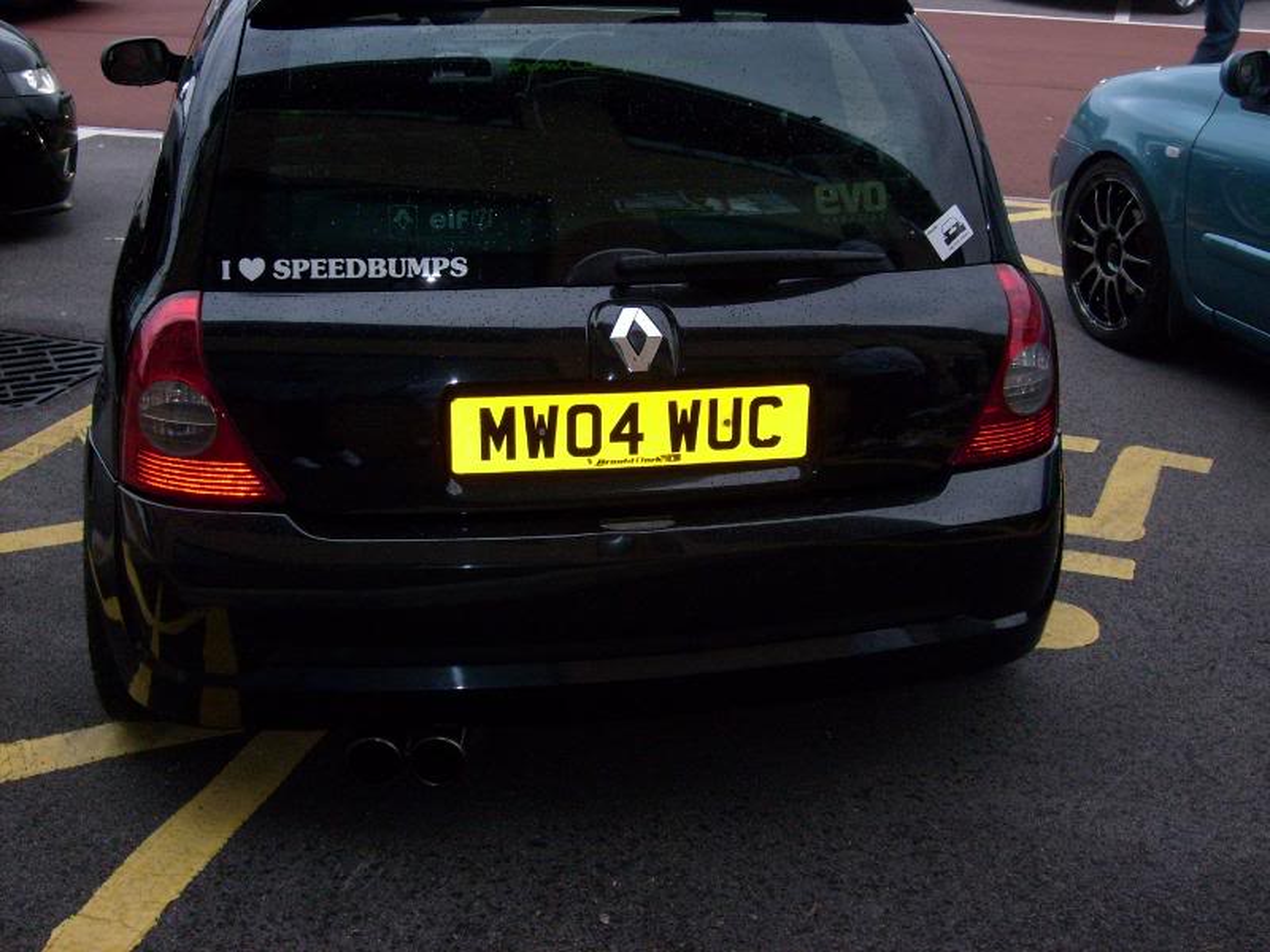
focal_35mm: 43
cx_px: 635
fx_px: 1578
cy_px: 476
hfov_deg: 43.9
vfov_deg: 33.6
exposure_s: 1/45
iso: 100
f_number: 3
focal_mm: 7.2
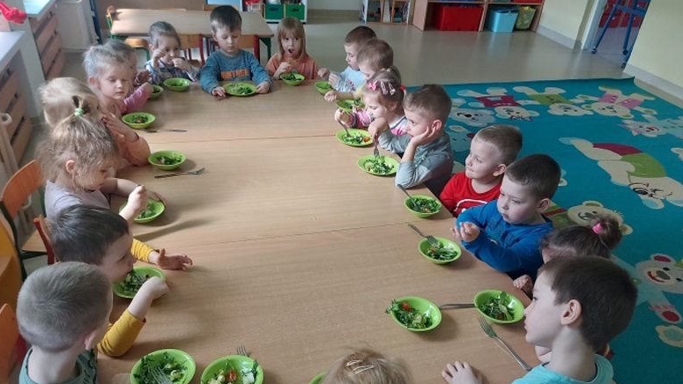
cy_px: 259
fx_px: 489
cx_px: 344
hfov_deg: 69.9
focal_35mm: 27
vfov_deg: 42.3
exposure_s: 1/60
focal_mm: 5.23
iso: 125
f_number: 1.8
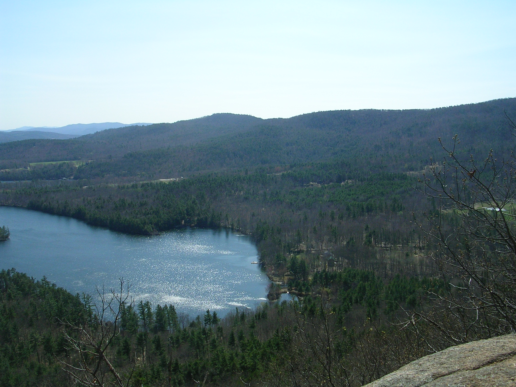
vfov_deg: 37.7
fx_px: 566
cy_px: 194
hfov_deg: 49.0
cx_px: 258
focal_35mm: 38
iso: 71
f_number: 5.6
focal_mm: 5.8
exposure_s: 1/538
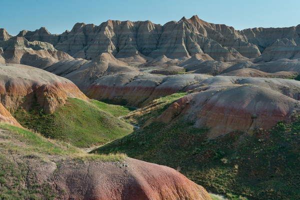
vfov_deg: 24.6
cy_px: 100
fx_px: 458
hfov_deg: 36.2
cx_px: 150
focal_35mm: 55
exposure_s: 1/250
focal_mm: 55
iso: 400
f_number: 8
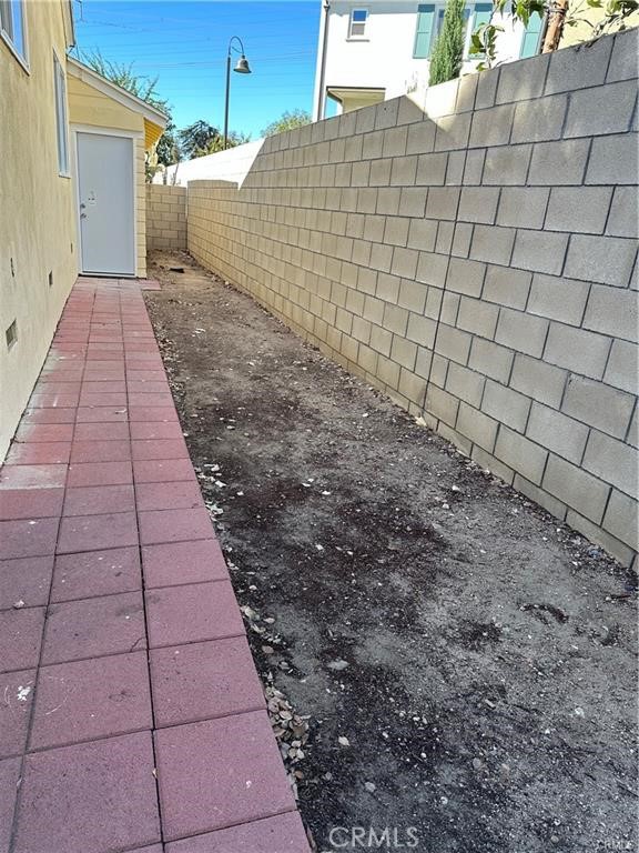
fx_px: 591
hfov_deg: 56.8
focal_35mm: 24
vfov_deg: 71.6
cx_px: 320
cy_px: 426
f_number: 1.78
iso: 80
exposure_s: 1/448
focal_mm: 6.86
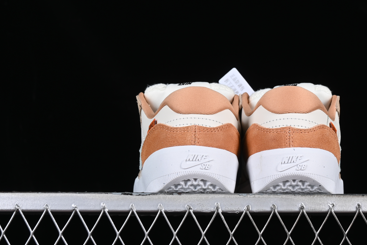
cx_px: 243
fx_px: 1030
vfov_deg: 13.5
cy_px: 93
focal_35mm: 101
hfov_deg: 20.1
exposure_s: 1/80
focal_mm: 50
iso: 160
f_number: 8
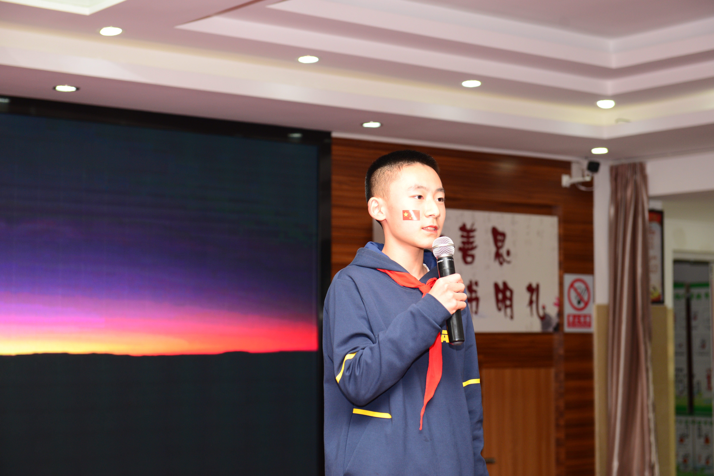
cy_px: 238
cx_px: 357
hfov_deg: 28.8
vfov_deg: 19.5
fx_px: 1389
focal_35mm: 70
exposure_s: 1/125
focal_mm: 70
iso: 640
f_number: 4.5
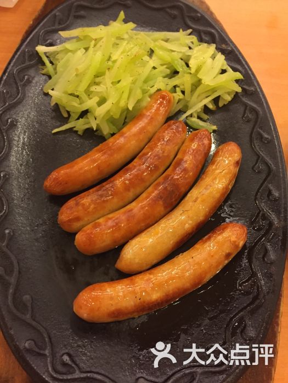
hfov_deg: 48.2
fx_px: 322
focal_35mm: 29
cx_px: 144
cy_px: 192
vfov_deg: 61.7
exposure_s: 1/33
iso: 250
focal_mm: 4.15
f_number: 2.2
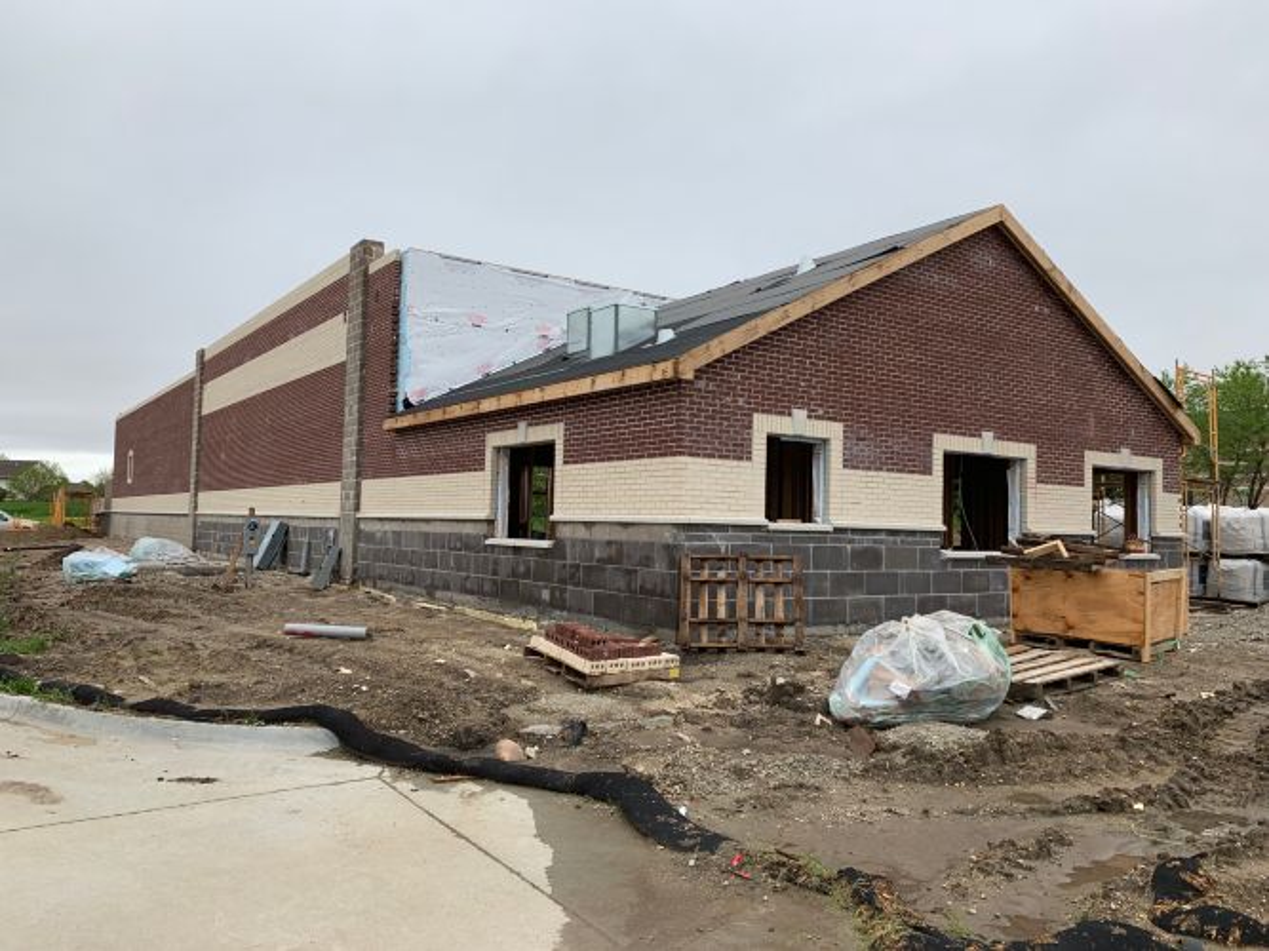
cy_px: 476
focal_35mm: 26
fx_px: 953
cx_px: 634
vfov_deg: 53.0
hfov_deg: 67.3
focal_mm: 4.25
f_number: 1.8
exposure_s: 1/302
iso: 25
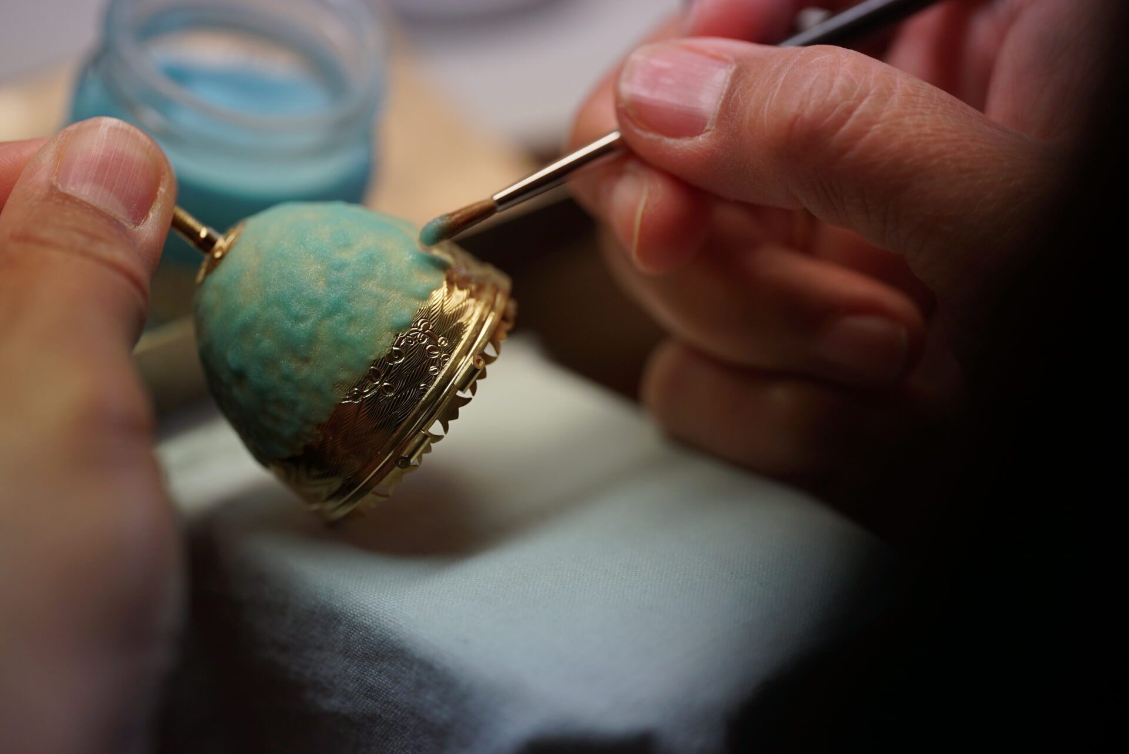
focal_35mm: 105
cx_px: 564
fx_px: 3294
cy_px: 377
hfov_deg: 19.4
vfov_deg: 13.1
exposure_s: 1/500
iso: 320
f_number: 2.8
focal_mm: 105
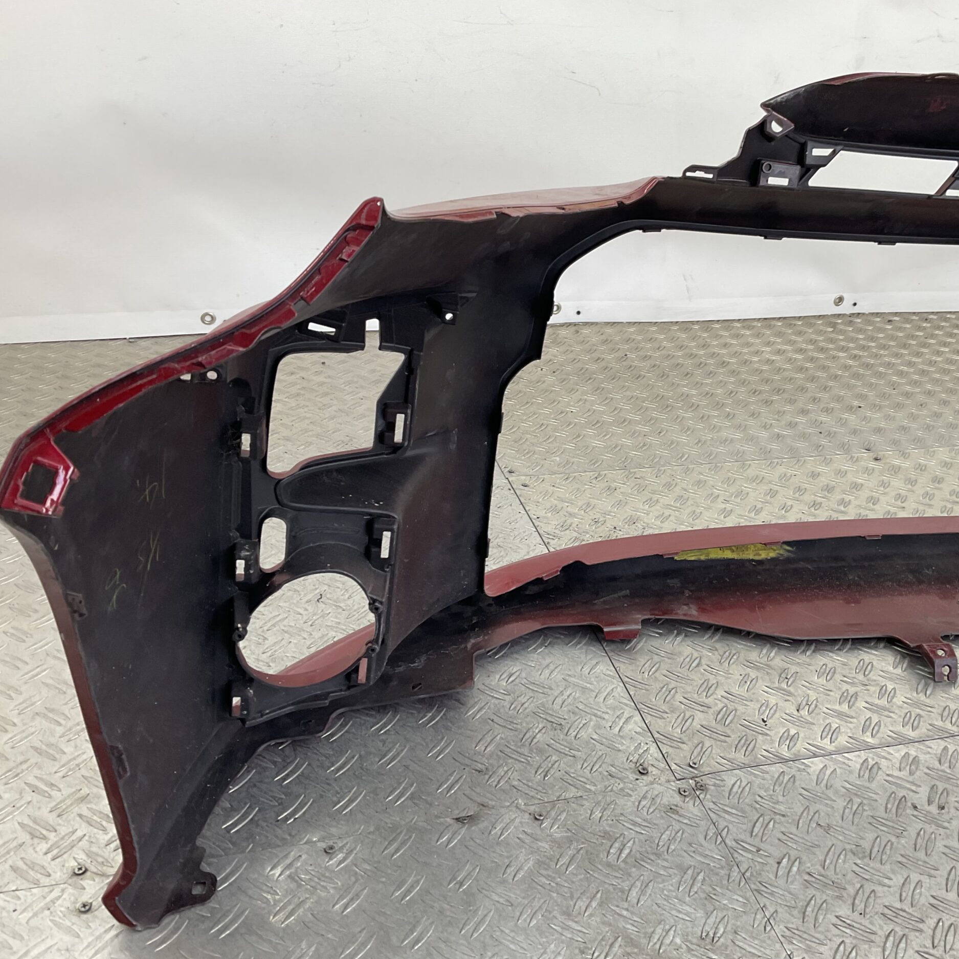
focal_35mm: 35
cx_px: 581
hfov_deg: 46.9
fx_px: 1097
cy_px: 472
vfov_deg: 47.2
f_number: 1.8
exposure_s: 1/100
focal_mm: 3
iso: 25
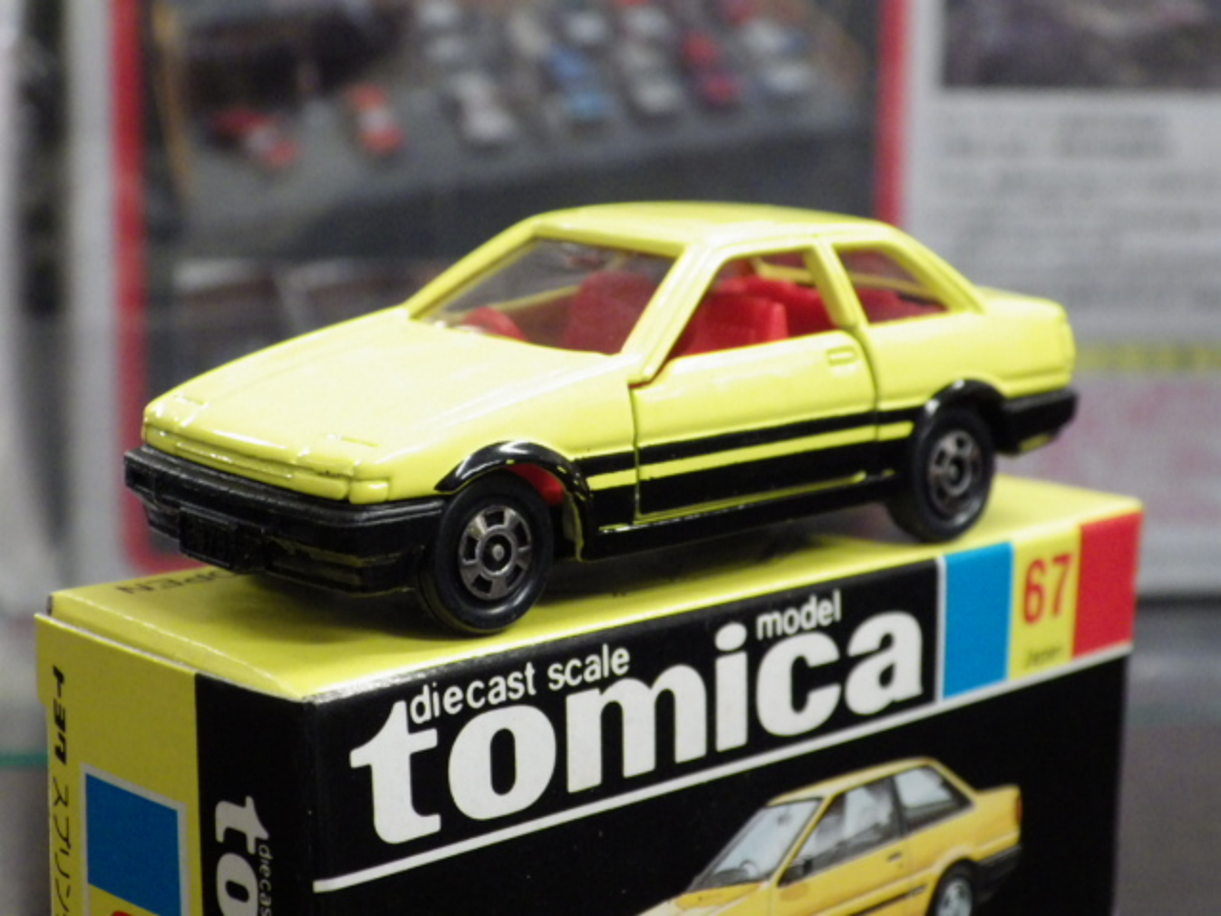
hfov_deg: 27.4
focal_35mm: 71
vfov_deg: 20.7
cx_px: 610
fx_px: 2504
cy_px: 458
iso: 800
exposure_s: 1/40
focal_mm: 12.8
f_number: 4.2
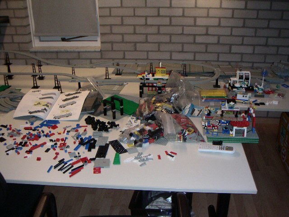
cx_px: 144
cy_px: 108
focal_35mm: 38
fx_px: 317
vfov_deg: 37.7
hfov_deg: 49.0
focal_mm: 6
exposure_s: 1/50
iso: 160
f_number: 2.8
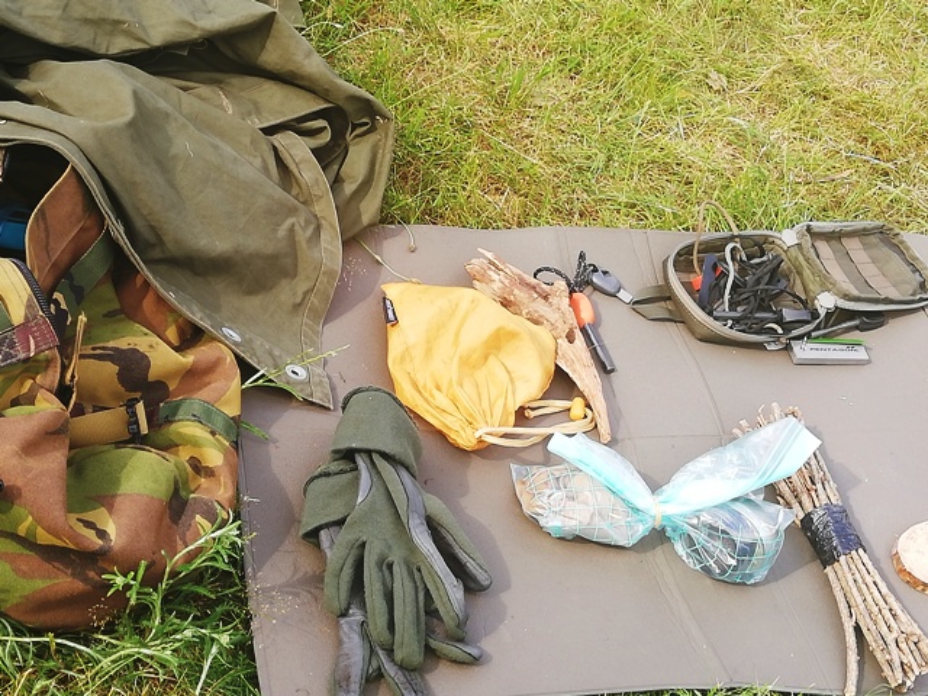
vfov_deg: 22.3
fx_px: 1769
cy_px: 348
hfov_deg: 29.4
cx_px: 464
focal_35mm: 66
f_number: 2.2
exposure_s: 1/160
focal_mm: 3.81
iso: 50
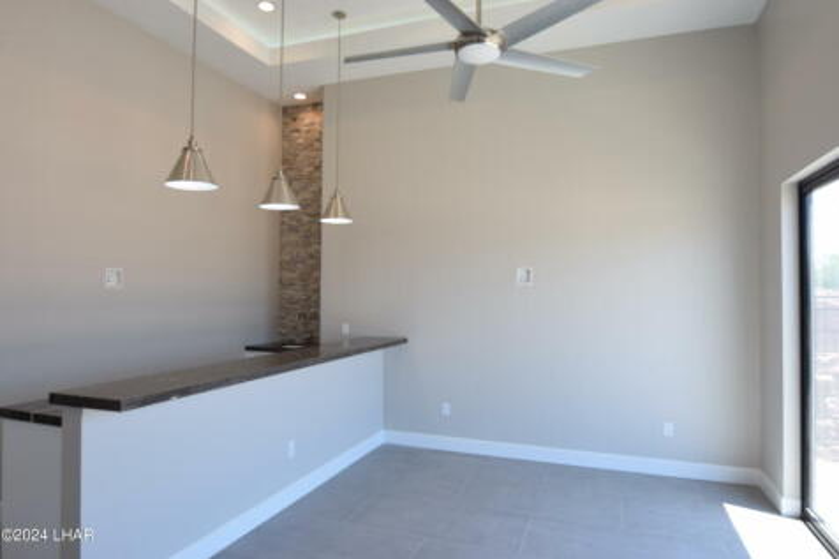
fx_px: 489
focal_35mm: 21
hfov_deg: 81.2
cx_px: 420
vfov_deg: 59.5
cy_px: 280
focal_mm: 14
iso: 100
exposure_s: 1/40
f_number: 5.6
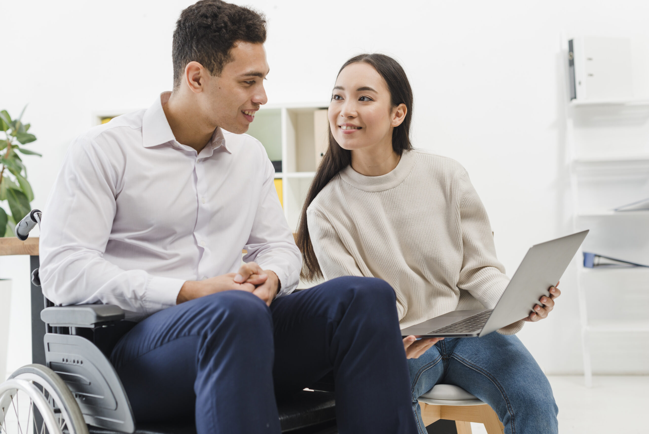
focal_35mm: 50
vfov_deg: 27.0
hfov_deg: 39.6
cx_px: 324
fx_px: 902
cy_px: 217
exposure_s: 1/100
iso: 250
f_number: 4
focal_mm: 50
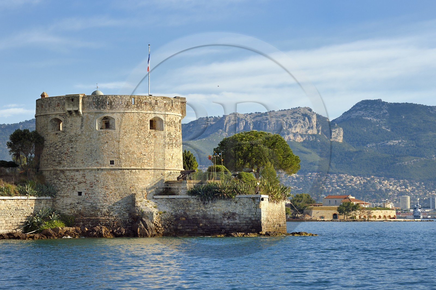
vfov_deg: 11.2
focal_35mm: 122
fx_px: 1476
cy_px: 145
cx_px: 218
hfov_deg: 16.8
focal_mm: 122
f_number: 10
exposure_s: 1/400
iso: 200
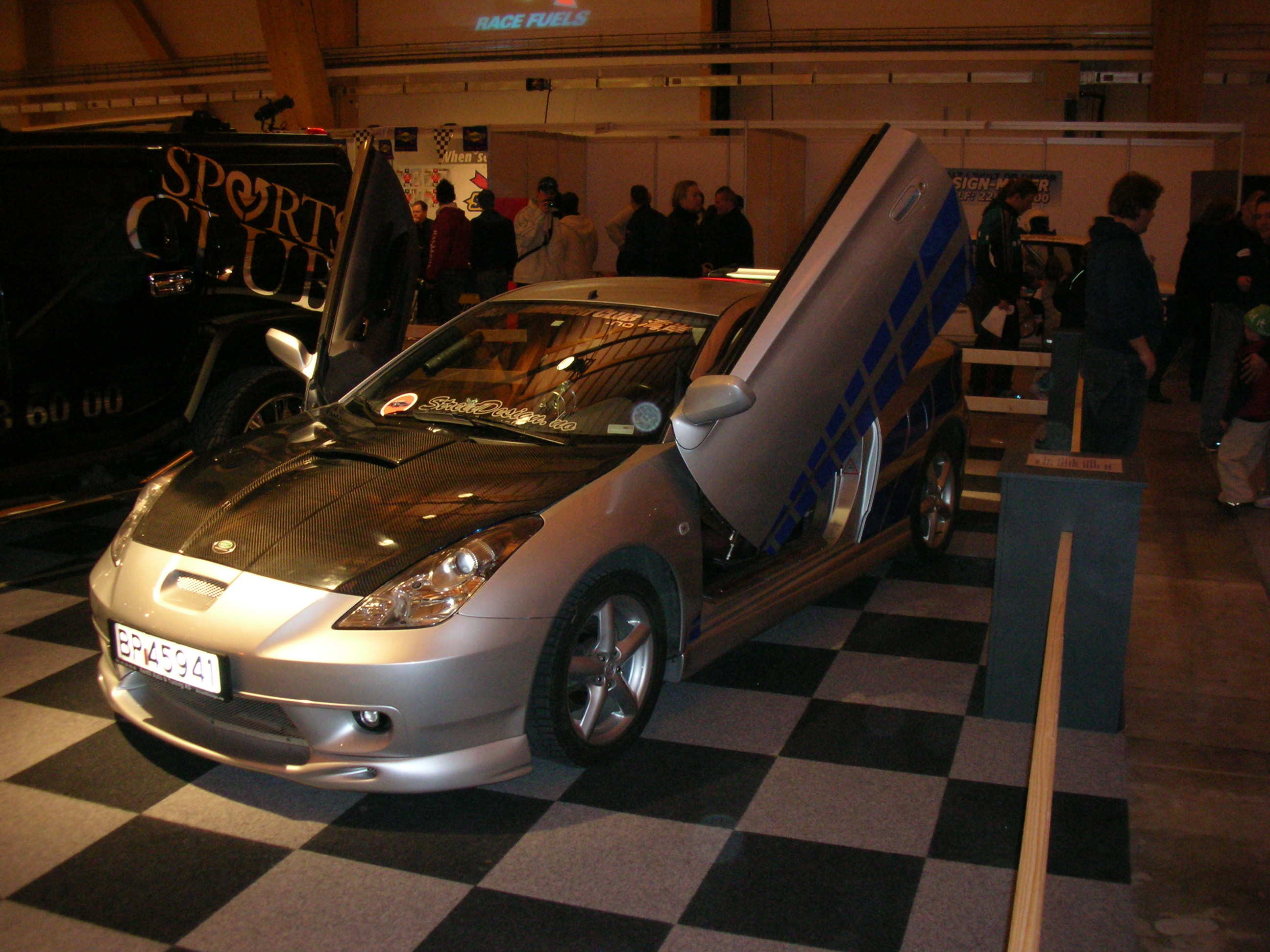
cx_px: 635
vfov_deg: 40.7
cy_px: 476
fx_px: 1284
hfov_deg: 52.6
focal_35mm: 35
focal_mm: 5.8
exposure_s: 1/60.1
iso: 200
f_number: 3
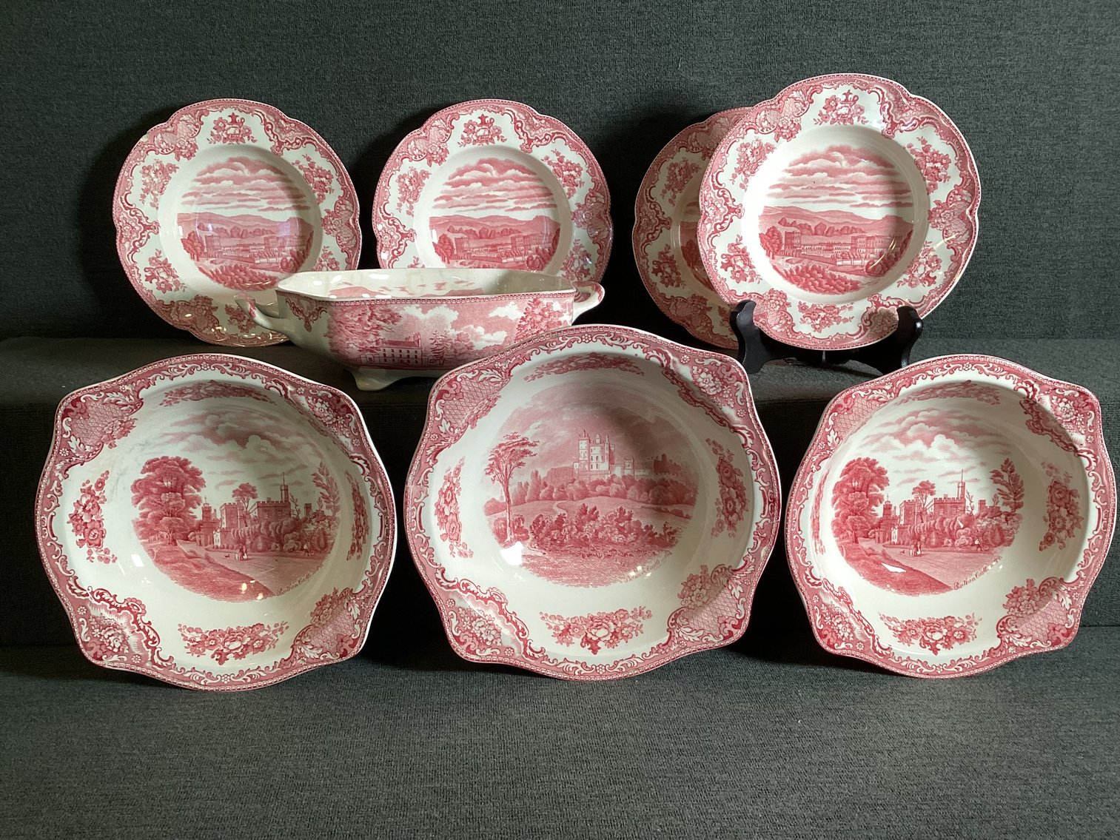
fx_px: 1003
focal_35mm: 31
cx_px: 560
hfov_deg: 58.3
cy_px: 420
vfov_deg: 45.4
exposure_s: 1/60
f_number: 2.4
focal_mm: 3.3
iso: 80
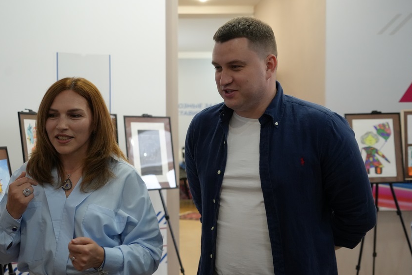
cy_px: 128
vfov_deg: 27.0
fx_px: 572
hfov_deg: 39.5
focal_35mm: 50
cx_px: 171
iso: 4000
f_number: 4.5
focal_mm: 41
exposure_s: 1/160
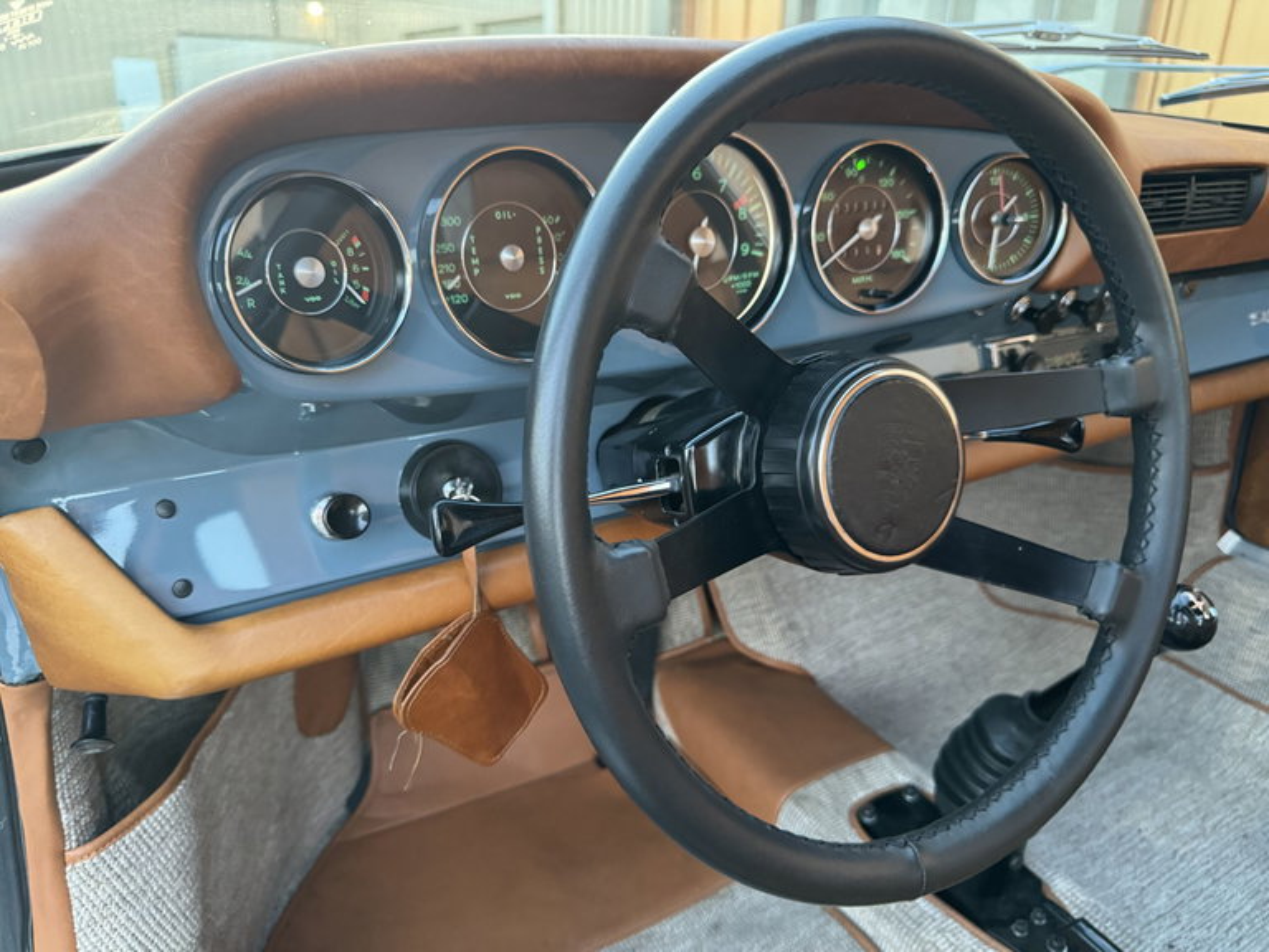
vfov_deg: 56.8
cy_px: 476
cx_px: 634
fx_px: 880
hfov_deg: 71.6
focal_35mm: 24
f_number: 1.78
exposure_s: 1/60
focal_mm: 6.76
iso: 640
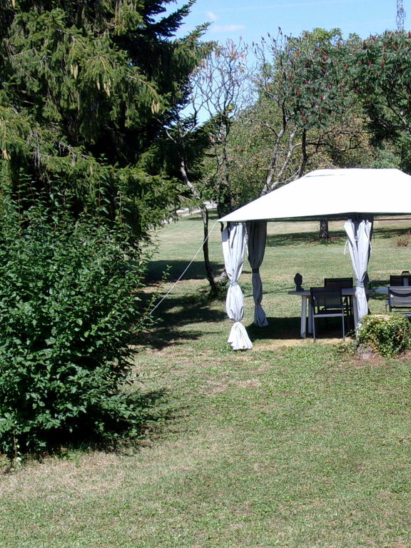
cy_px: 335
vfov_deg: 25.9
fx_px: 1187
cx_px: 432
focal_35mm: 75
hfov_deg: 19.0
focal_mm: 6.4
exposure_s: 1/70
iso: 80
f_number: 11.8
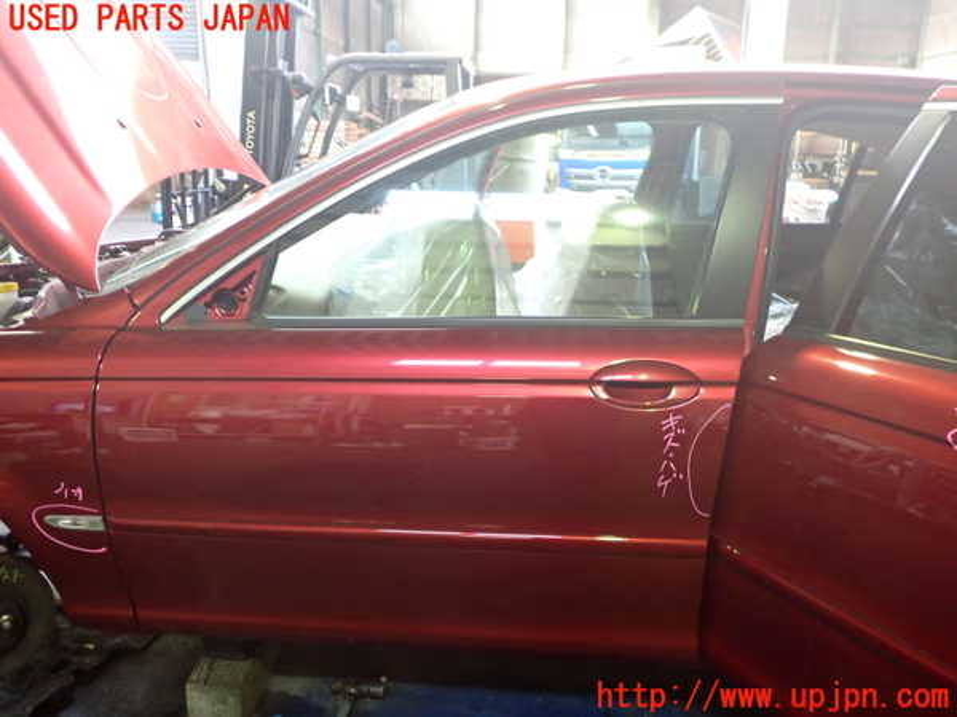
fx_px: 829
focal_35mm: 30
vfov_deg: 46.8
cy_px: 358
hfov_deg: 60.0
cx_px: 478
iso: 500
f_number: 2.3
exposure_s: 1/30
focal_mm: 5.4
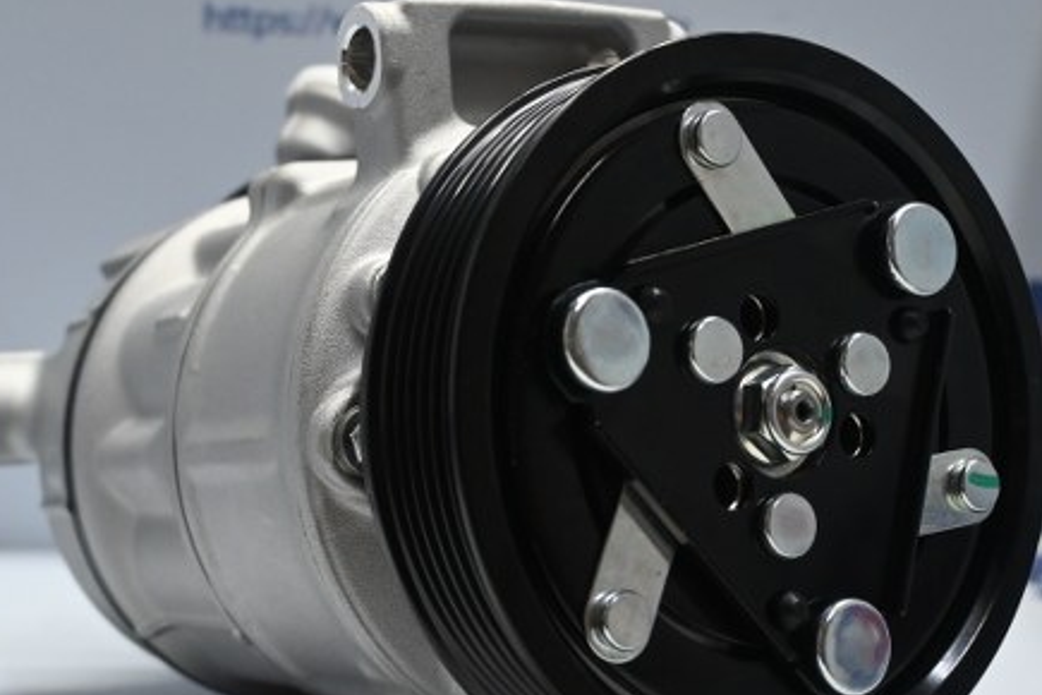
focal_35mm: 69
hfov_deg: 29.3
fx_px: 1995
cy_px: 399
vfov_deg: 19.7
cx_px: 469
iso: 1100
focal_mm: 25
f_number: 4.2
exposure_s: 1/125
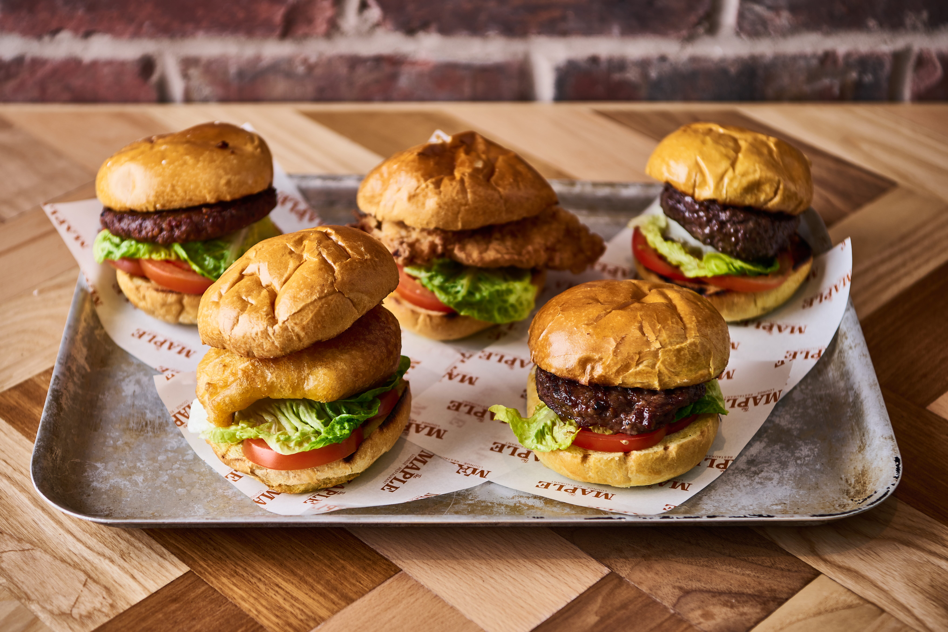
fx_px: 1843
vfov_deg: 19.5
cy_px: 316
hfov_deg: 28.8
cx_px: 474
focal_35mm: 70
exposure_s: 1/200
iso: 64
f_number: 4
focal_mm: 70
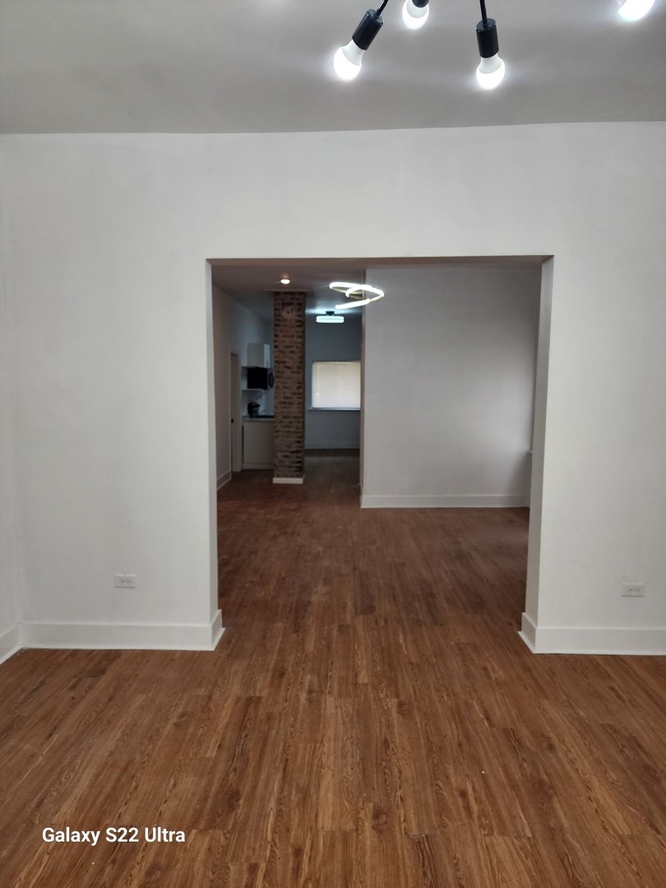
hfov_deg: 58.9
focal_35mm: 23
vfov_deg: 73.9
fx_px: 590
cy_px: 444
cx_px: 333
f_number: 1.8
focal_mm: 6.4
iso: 100
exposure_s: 1/180
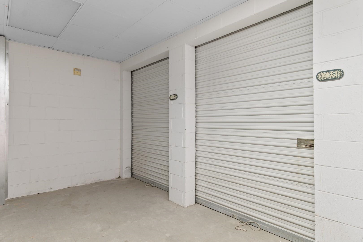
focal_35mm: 19
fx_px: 192
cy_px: 121
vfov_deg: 64.6
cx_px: 182
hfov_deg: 86.9
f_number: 5
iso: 100
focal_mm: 13
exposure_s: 1.3
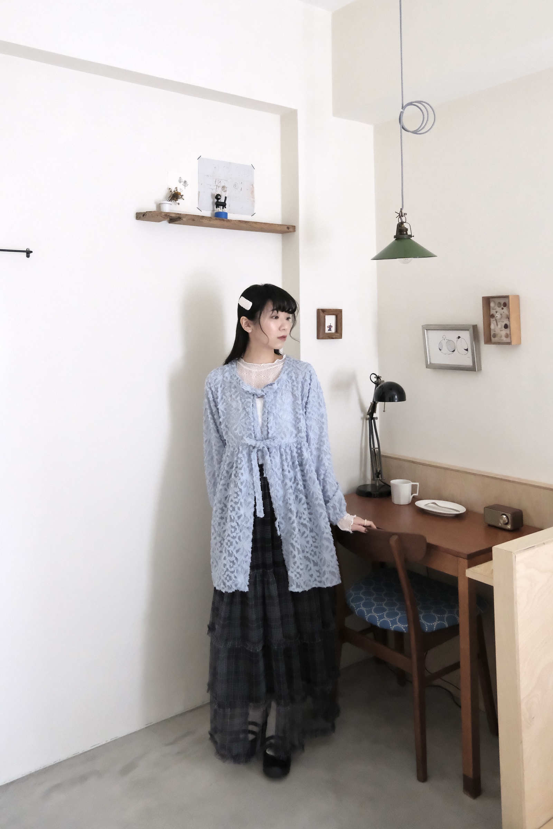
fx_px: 553
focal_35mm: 24
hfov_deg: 53.1
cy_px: 414
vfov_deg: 73.7
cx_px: 276
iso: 6400
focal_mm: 16
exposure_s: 1/85
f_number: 4
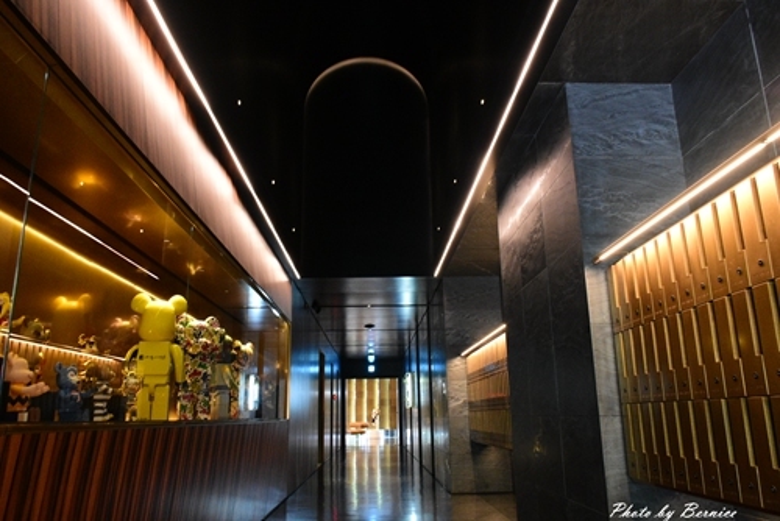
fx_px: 585
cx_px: 390
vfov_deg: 48.0
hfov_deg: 67.4
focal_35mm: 27
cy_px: 260
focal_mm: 18
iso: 3600
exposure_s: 1/30
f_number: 5.6
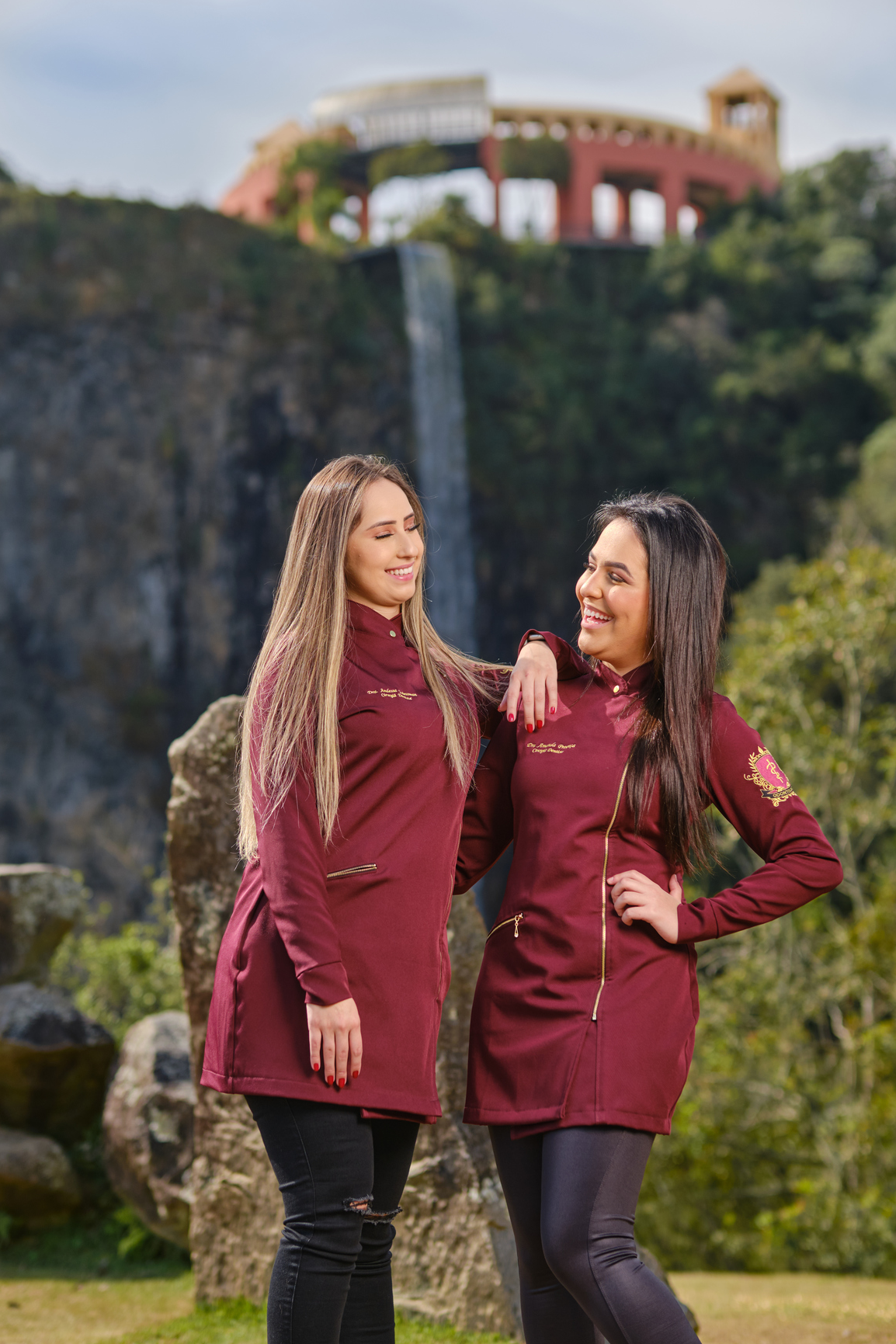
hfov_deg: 17.5
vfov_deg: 26.0
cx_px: 451
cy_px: 675
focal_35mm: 78
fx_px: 2912
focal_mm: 50
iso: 160
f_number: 2
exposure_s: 1/2000
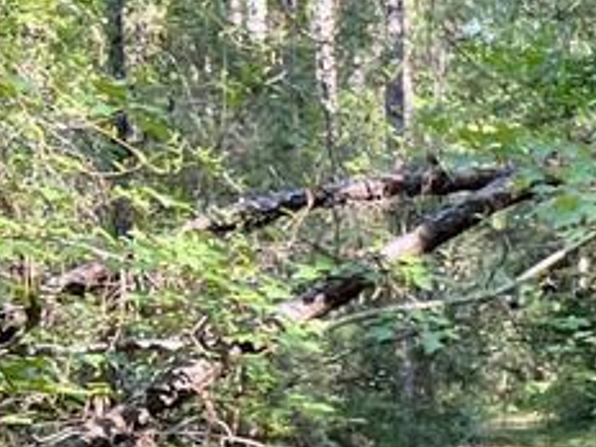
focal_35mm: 153
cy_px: 475
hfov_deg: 10.7
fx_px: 2634
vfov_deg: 9.6
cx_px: 1509
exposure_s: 1/121
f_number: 1.5
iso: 50
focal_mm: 5.7
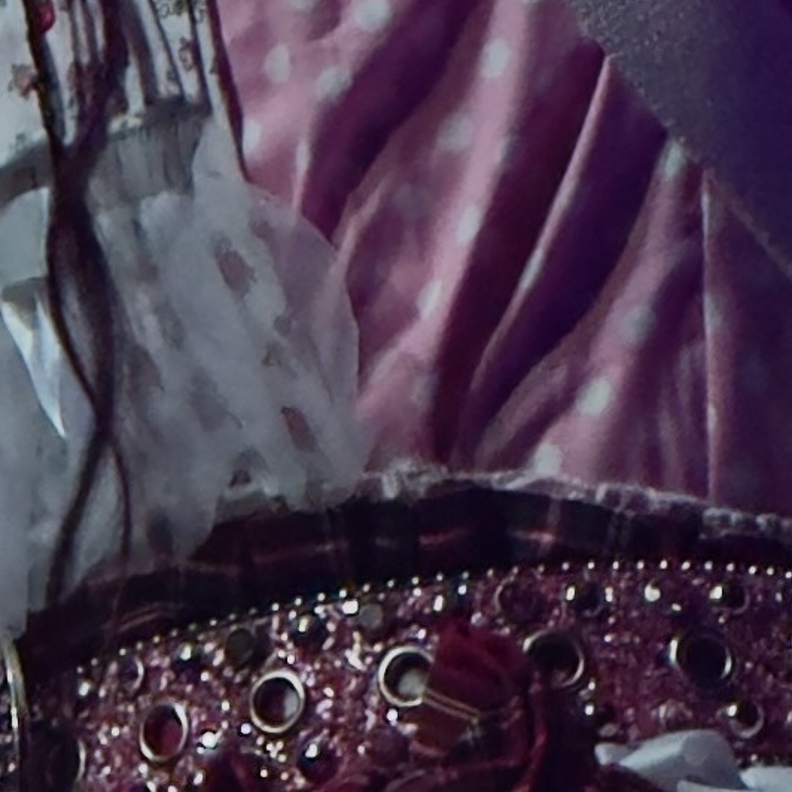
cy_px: -890
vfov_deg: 2.2
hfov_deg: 2.2
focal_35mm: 804
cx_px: -770
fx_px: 20812
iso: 200
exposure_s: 1/100
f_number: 2.8
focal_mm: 15.66
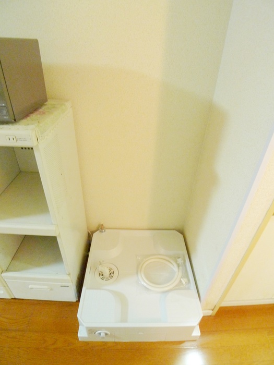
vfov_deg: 71.6
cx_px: 137
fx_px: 253
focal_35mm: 24
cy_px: 182
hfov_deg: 56.8
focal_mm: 5.1
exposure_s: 1/30
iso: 640
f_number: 2
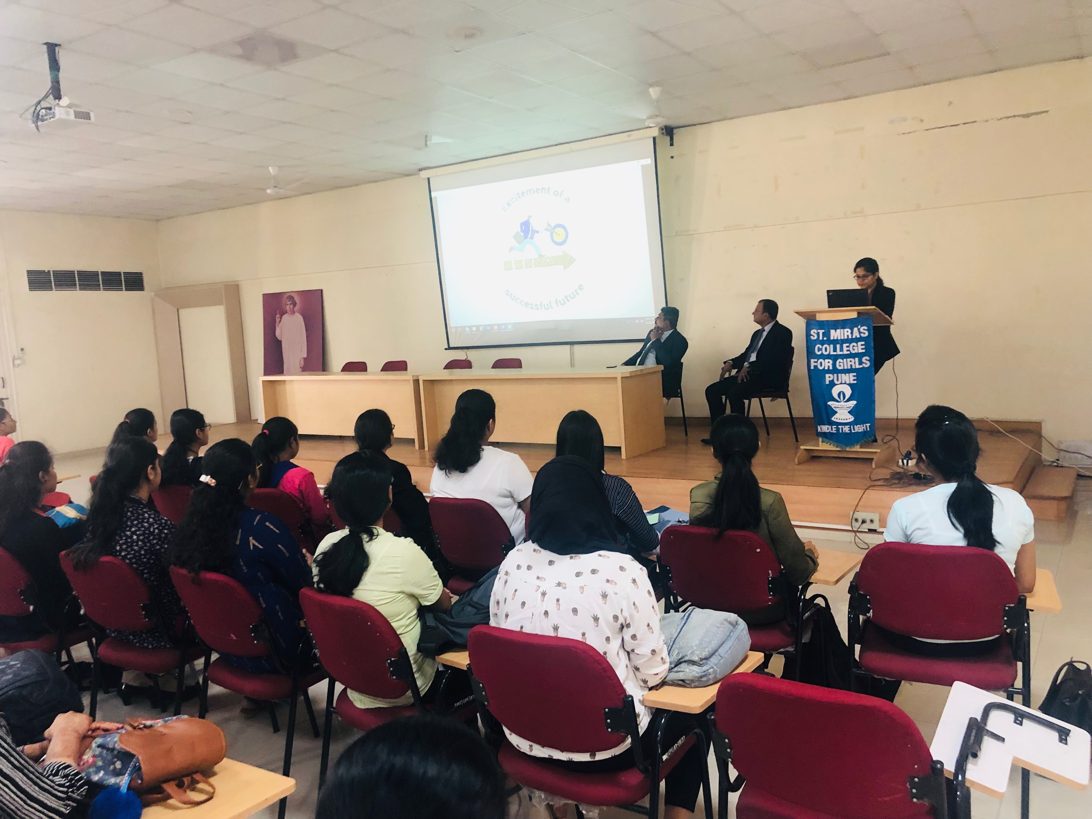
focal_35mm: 28
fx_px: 883
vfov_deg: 49.7
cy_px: 410
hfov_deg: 63.4
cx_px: 546
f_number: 1.8
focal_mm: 4
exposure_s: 1/17
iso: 80
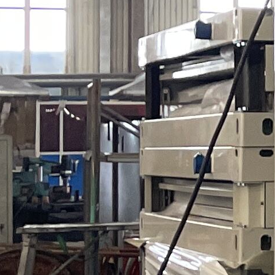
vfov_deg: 9.0
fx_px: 1744
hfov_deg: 6.9
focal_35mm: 194
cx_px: 1101
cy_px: 109
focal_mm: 4.2
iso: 125
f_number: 1.6
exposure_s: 1/106
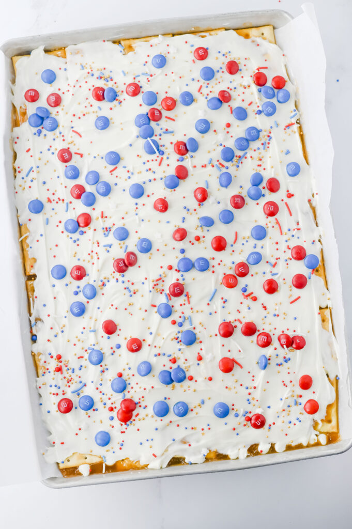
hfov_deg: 26.9
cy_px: 264
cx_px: 176
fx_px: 735
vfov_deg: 39.6
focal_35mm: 50
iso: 360
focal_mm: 50
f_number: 8
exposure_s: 1/100
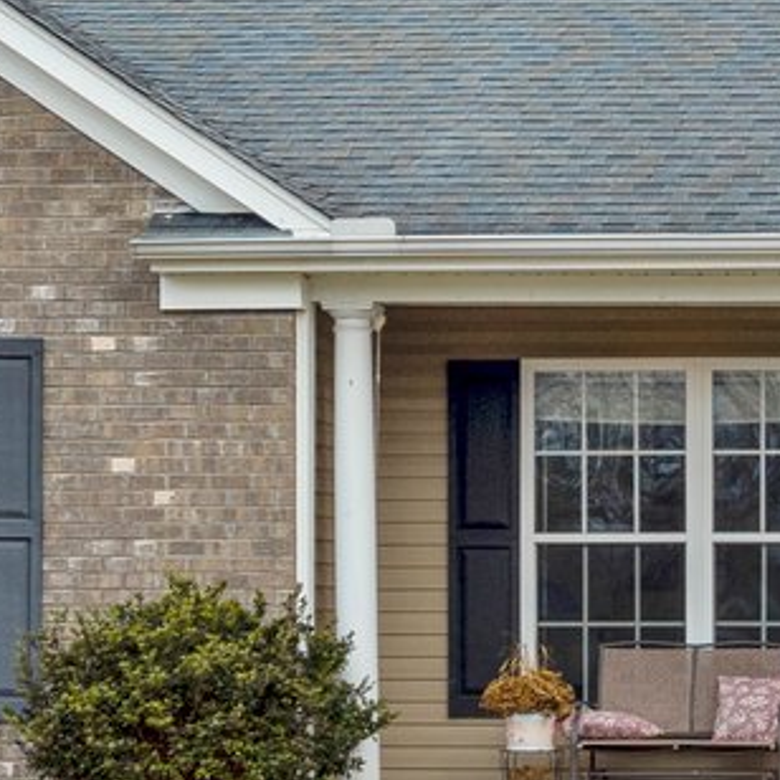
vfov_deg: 13.3
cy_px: 100
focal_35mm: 130
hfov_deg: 12.8
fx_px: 3314
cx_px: 1157
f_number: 8
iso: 125
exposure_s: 1/160
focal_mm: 23
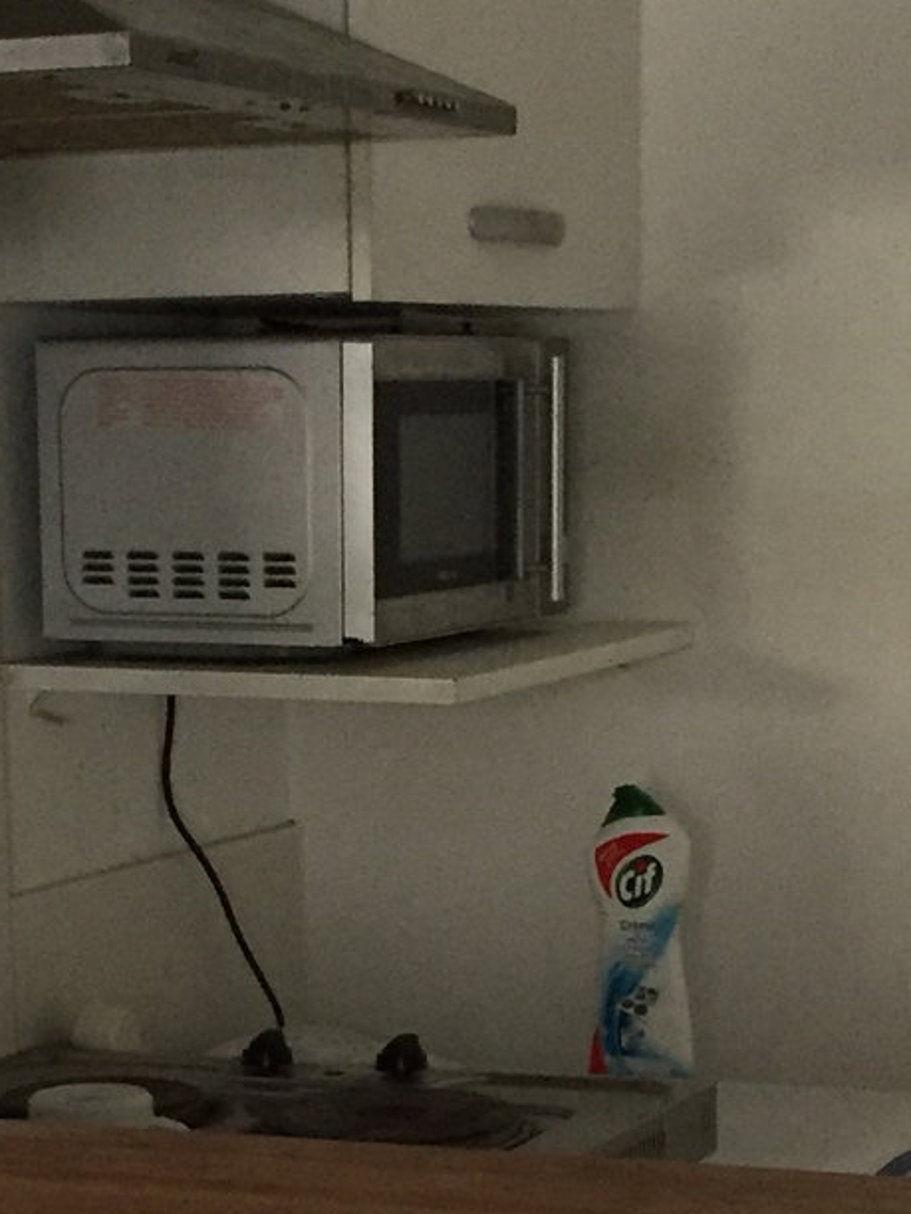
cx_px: 403
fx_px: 3544
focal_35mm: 101
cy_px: 1086
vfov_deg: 19.1
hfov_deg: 14.6
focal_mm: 4.15
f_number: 2.2
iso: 250
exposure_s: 1/33
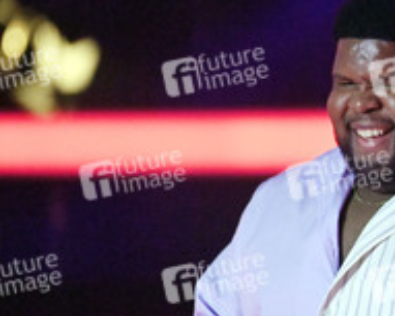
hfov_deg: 1.8
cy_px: 227
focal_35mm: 1105
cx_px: 367
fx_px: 12925
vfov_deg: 1.4
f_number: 5.6
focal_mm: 500
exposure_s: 1/160
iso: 16000
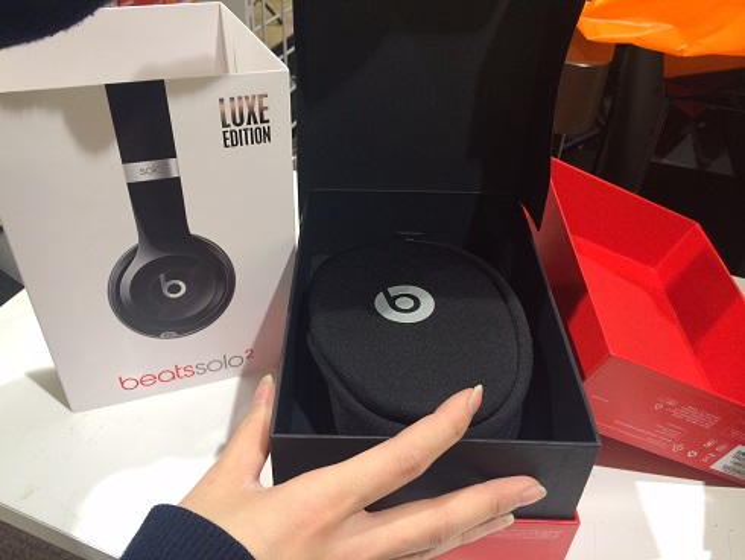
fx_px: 646
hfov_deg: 59.9
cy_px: 280
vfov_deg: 46.8
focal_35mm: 30
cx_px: 372
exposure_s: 1/30
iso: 64
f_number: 2.2
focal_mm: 4.12
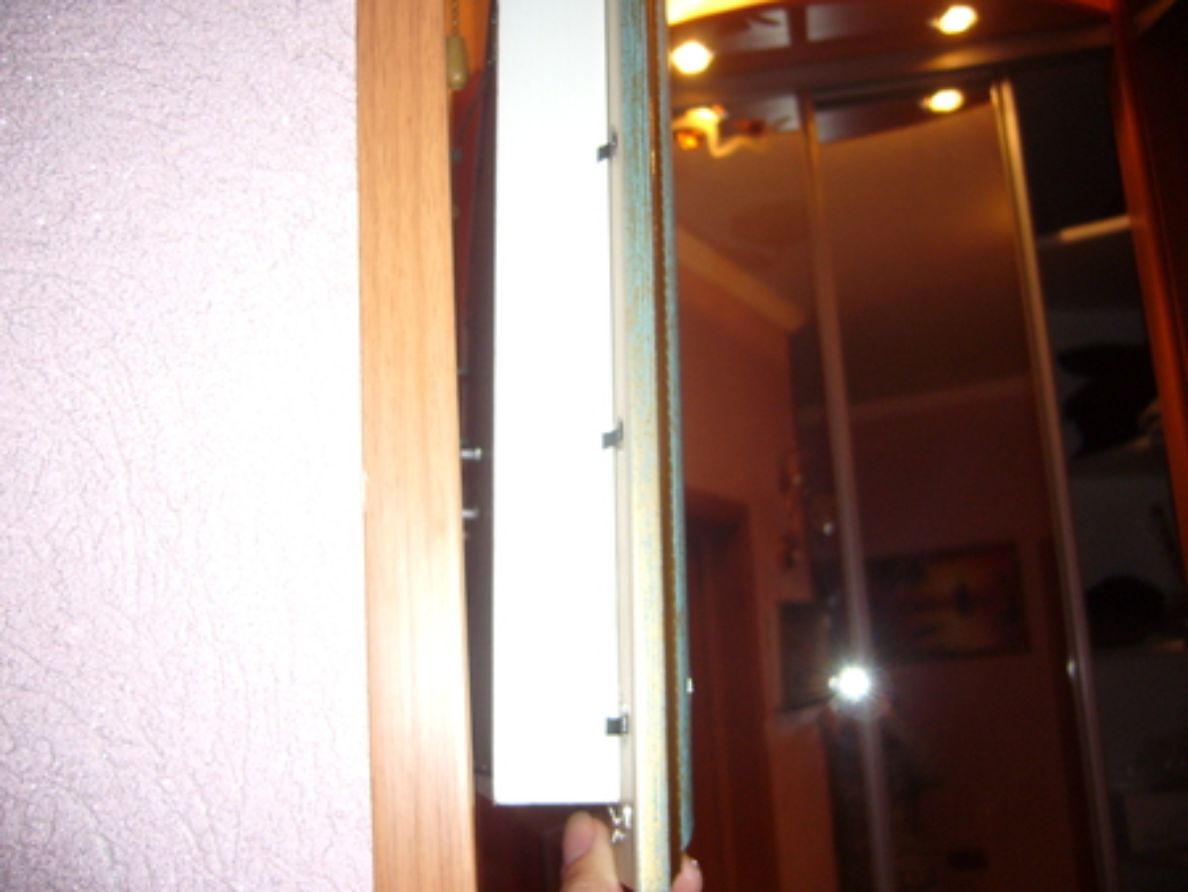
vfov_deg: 40.7
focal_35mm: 35
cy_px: 446
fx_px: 1202
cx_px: 594
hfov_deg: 52.6
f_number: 2.8
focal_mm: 5.8
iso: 100
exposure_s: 1/30
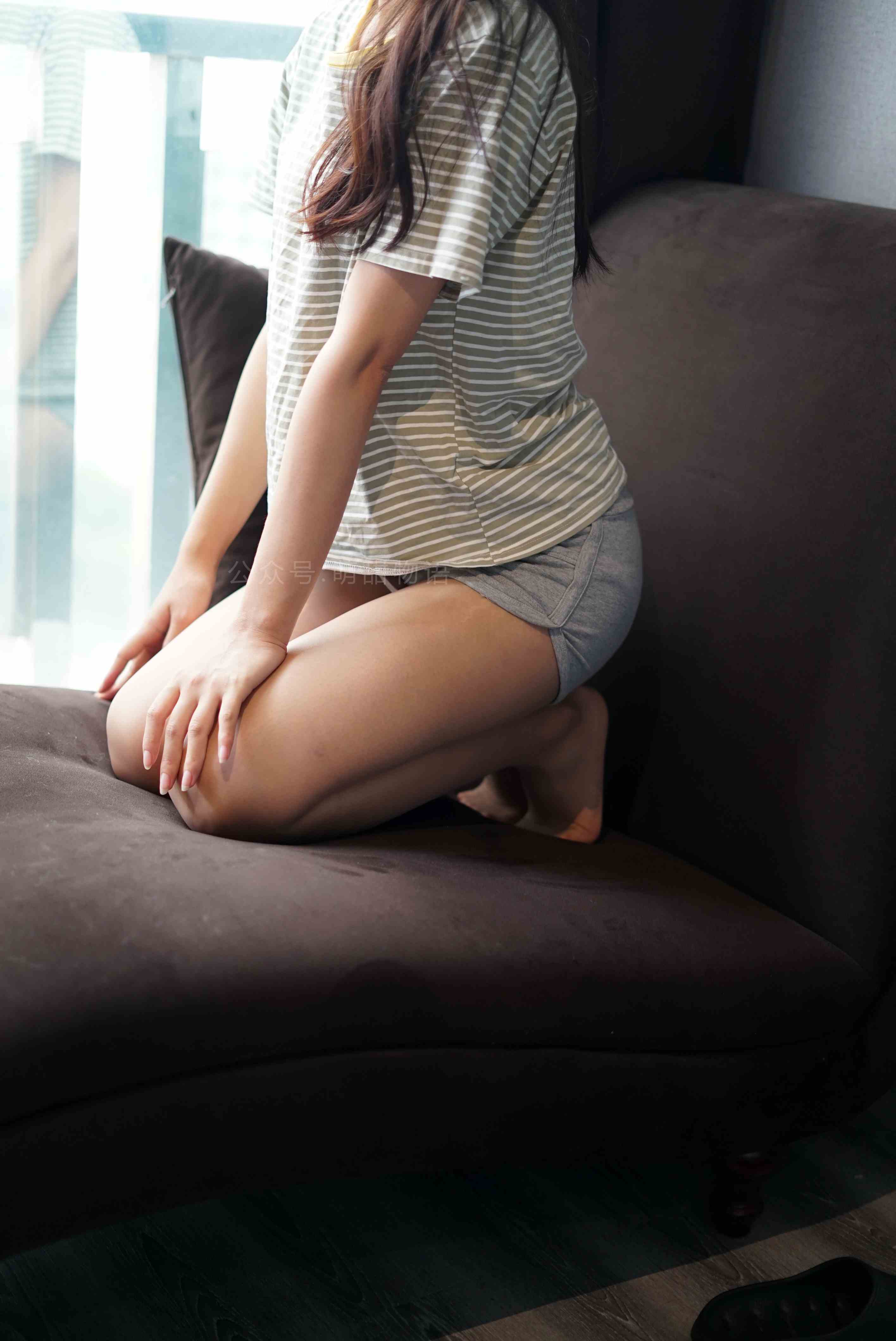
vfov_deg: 39.6
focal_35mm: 50
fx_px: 1864
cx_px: 448
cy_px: 670
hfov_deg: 27.0
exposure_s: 1/50
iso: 500
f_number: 2
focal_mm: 50
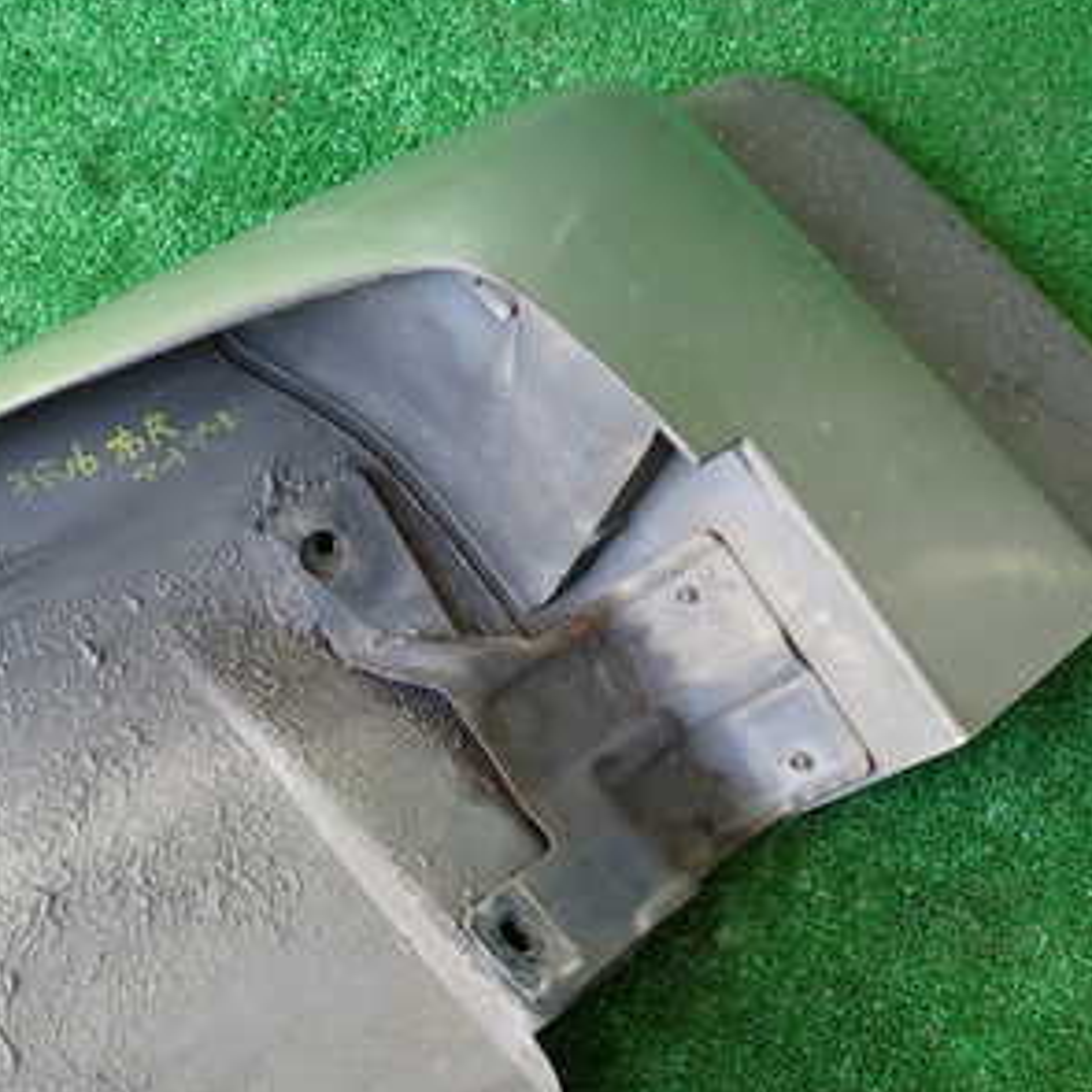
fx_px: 1927
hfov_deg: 31.0
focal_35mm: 54
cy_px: 722
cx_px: 259
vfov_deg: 31.4
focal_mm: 5.4
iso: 200
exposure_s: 1/50
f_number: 2.3
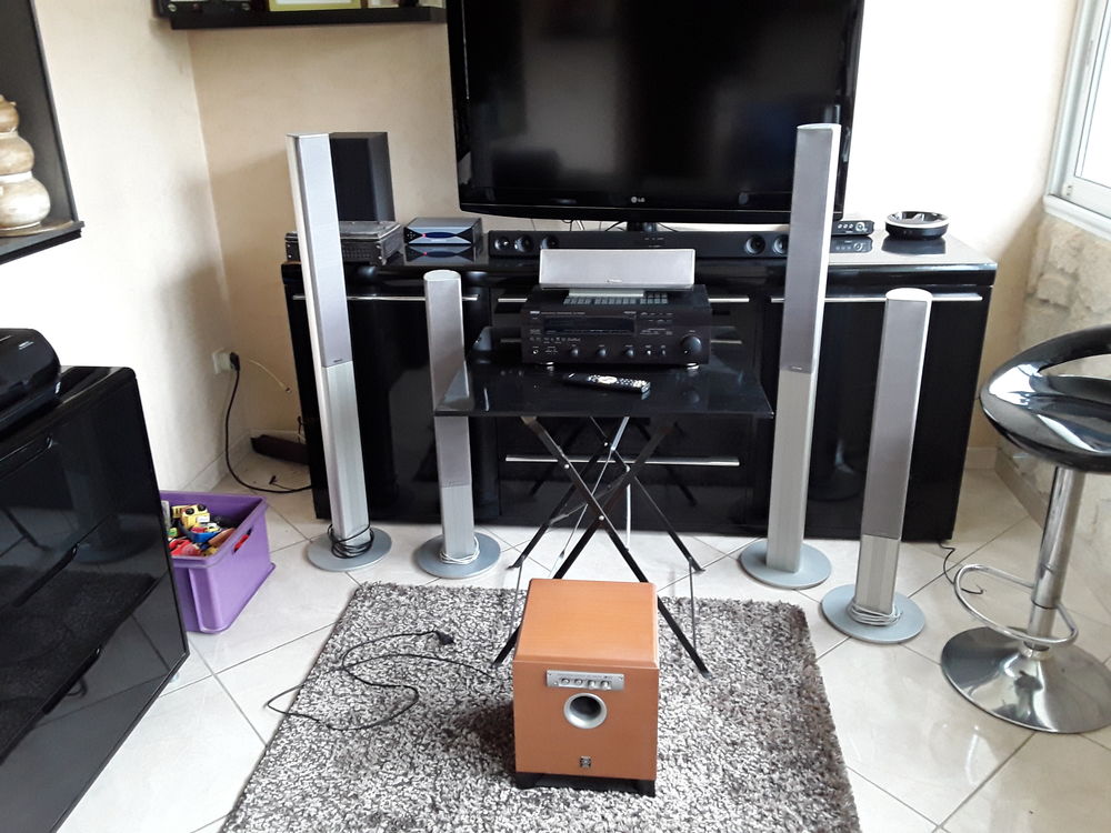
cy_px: 416
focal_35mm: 27
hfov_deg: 65.3
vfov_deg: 51.4
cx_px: 556
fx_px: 867
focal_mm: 2.91
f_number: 1.9
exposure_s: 1/17
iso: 160
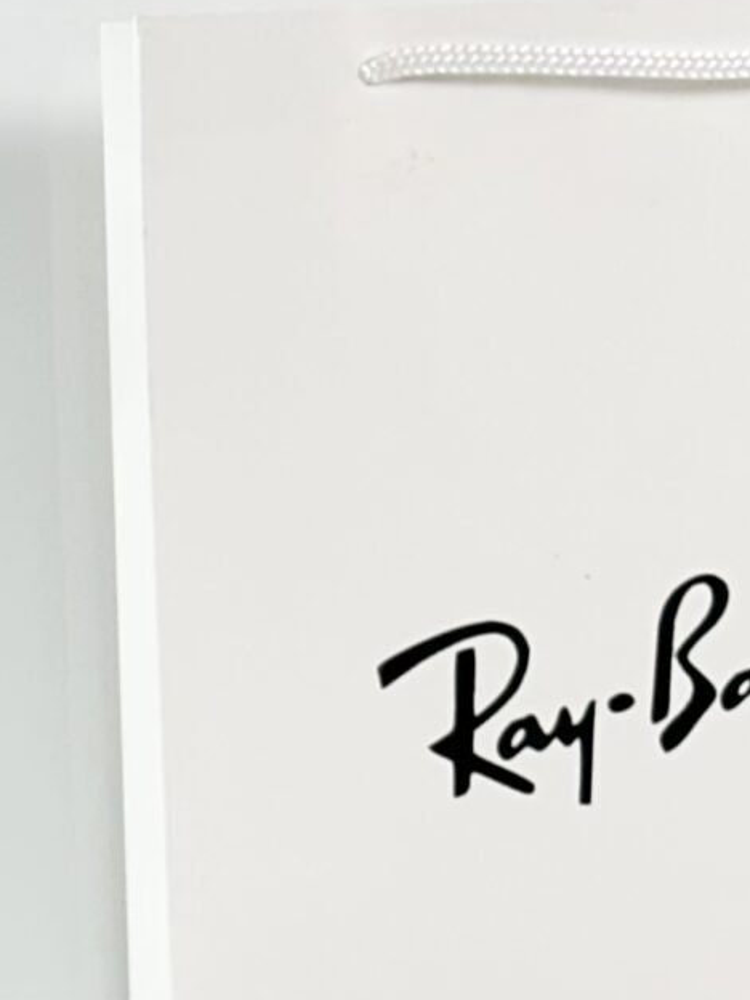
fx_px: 5691
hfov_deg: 7.4
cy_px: 696
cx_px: -425
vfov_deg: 10.0
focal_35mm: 197
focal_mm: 6.86
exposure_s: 1/100
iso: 64
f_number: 1.78
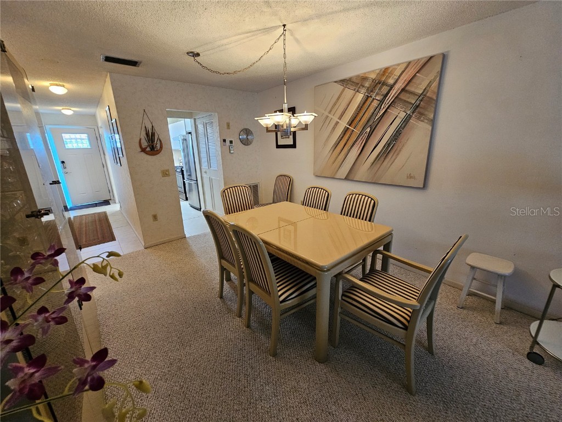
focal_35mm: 13
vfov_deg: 89.9
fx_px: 211
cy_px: 211
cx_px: 281
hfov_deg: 106.2
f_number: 2.2
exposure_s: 1/60
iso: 320
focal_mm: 2.2
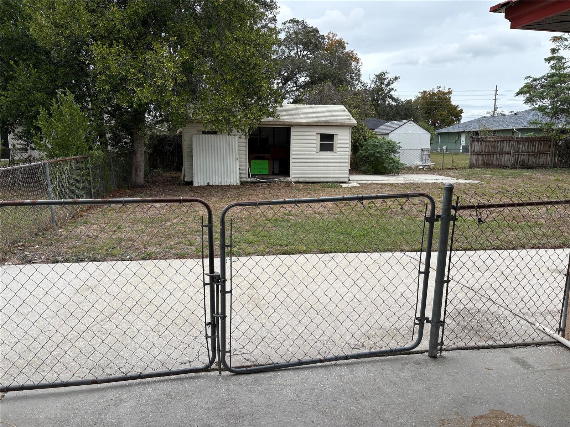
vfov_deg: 53.1
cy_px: 214
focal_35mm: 26
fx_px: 428
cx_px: 285
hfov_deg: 67.3
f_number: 1.6
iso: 50
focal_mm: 5.96
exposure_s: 1/1263
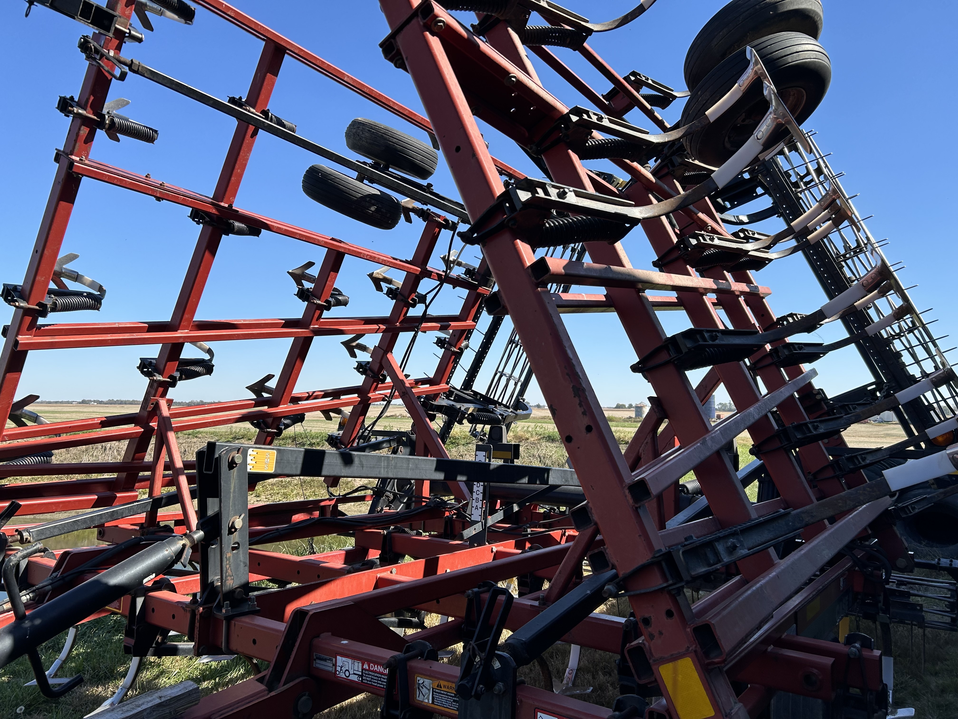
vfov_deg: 53.1
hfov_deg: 67.3
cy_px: 360
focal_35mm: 26
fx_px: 720
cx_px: 479
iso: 50
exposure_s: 1/2208
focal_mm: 5.7
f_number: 1.5
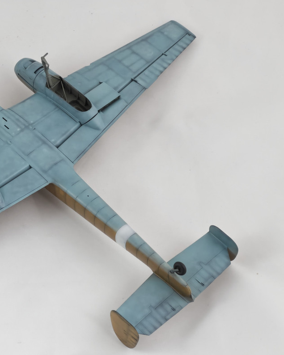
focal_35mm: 101
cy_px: 177
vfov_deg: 19.0
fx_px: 1061
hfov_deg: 15.1
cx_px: 46
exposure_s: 1/100
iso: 40
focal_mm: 9
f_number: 2.8
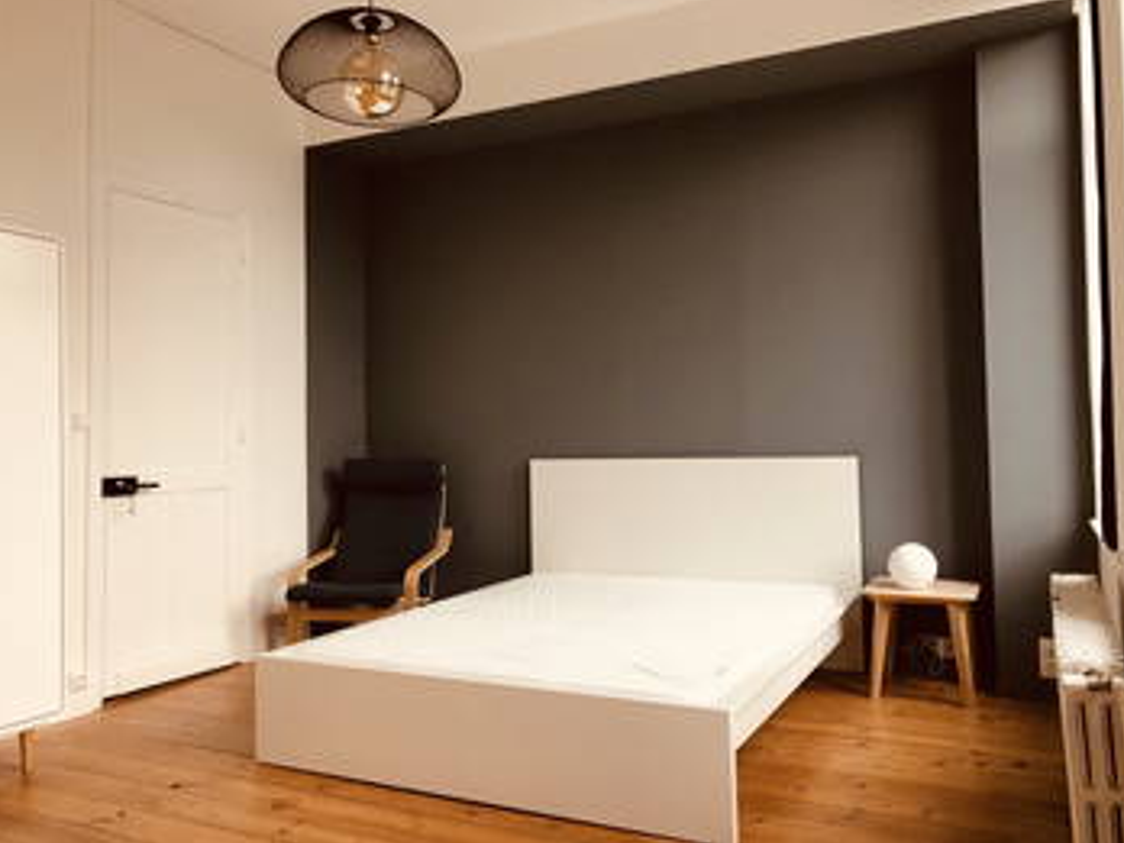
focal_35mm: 29
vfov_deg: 48.2
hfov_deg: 61.7
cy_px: 410
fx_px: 942
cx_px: 568
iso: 64
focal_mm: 4
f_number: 1.8
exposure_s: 1/15
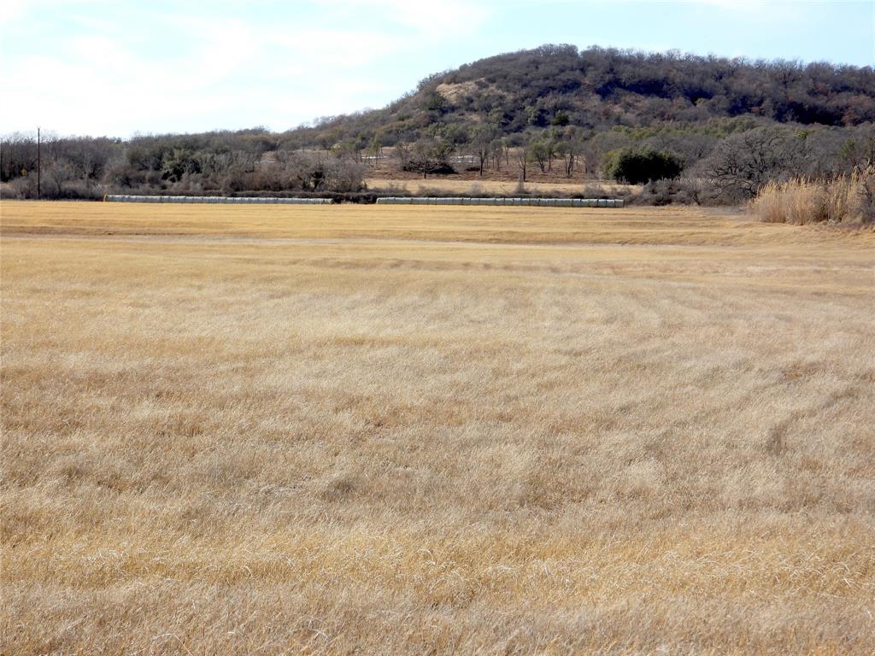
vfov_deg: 14.1
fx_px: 2654
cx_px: 438
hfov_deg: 18.7
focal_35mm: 105
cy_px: 328
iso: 100
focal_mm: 18.9
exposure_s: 1/640
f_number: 4
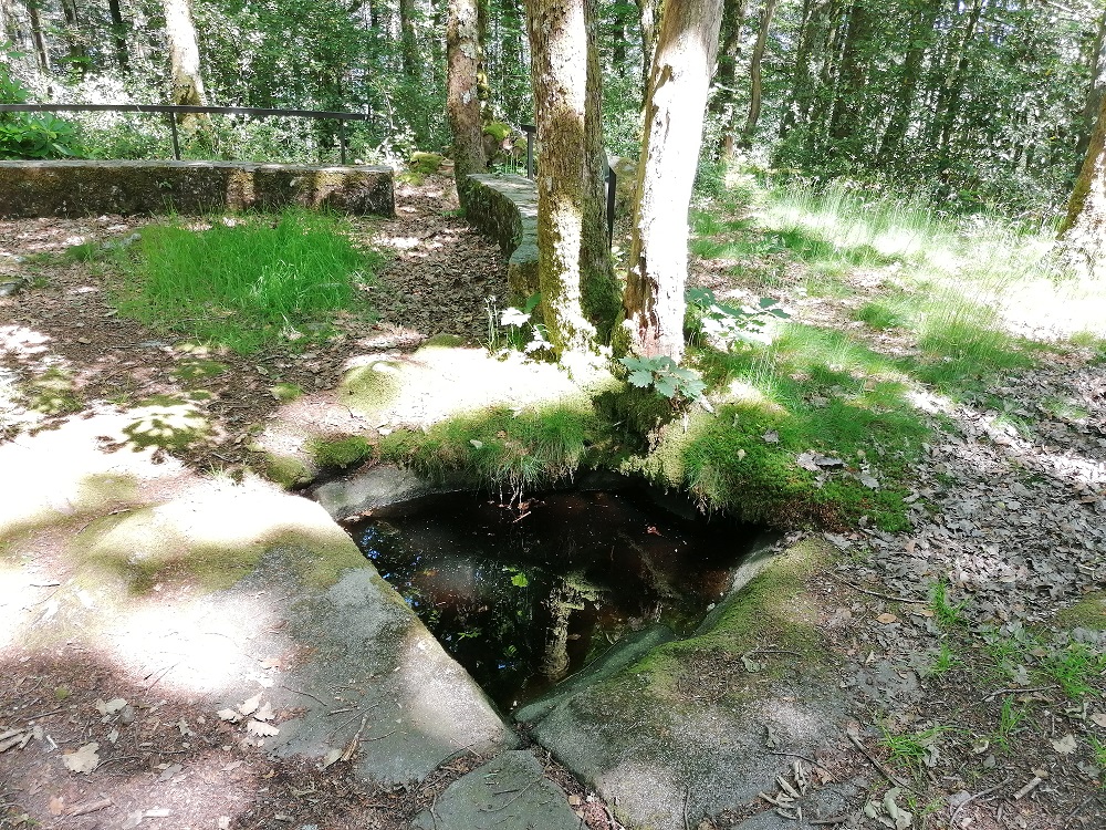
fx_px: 863
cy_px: 415
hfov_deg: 65.3
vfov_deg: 51.4
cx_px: 553
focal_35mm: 27
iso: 64
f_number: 1.8
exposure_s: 1/50
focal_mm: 4.75
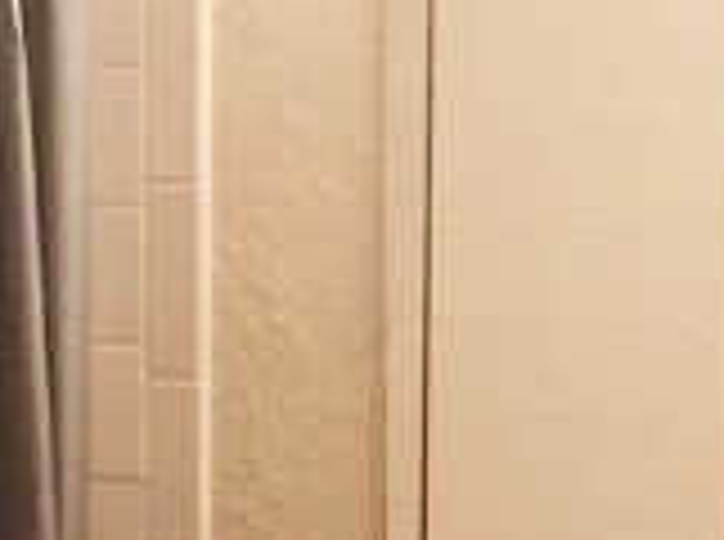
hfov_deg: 10.7
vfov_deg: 7.8
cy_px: 927
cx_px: 535
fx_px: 3861
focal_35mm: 185
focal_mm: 4.15
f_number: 2.2
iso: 250
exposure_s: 1/30
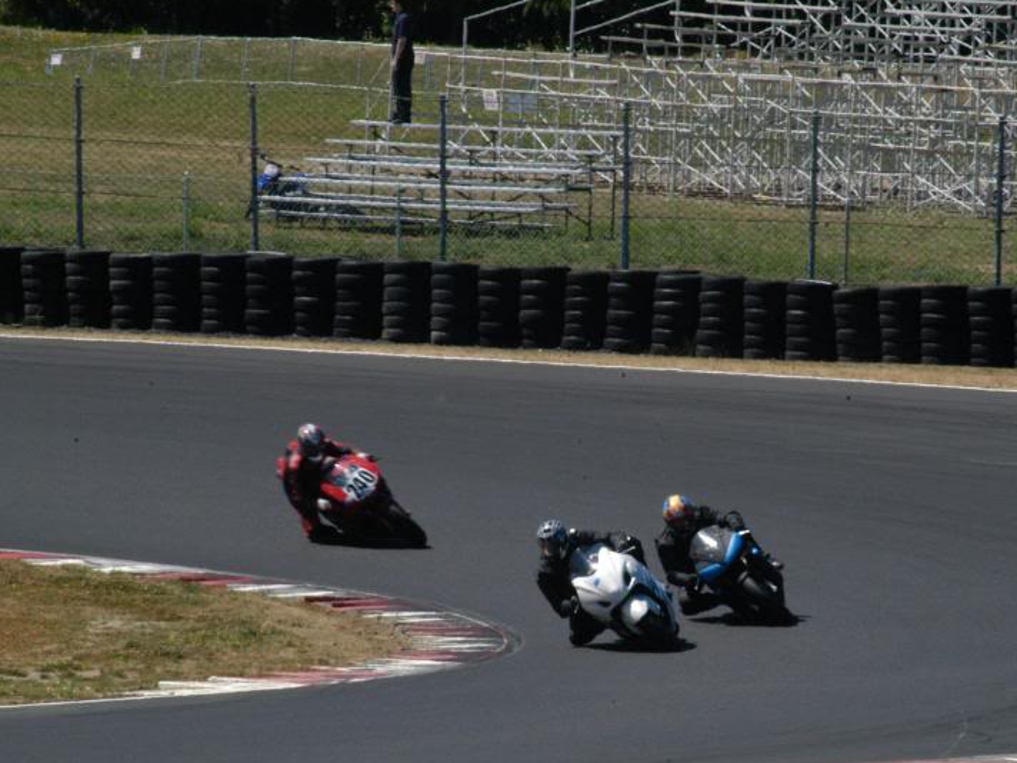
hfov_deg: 3.8
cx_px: 617
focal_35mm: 518
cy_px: 476
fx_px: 15219
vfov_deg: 2.9
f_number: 22
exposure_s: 1/250
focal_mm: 250
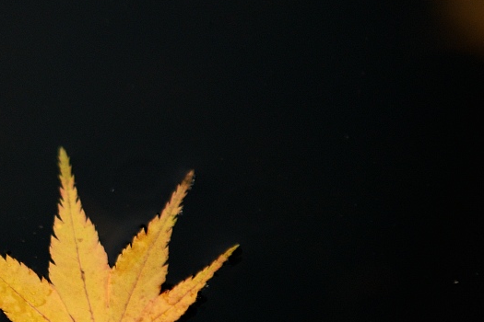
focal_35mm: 609
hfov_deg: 3.4
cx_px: -180
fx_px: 8187
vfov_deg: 2.3
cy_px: 98
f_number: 2.8
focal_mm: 200
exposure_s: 1/200
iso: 250
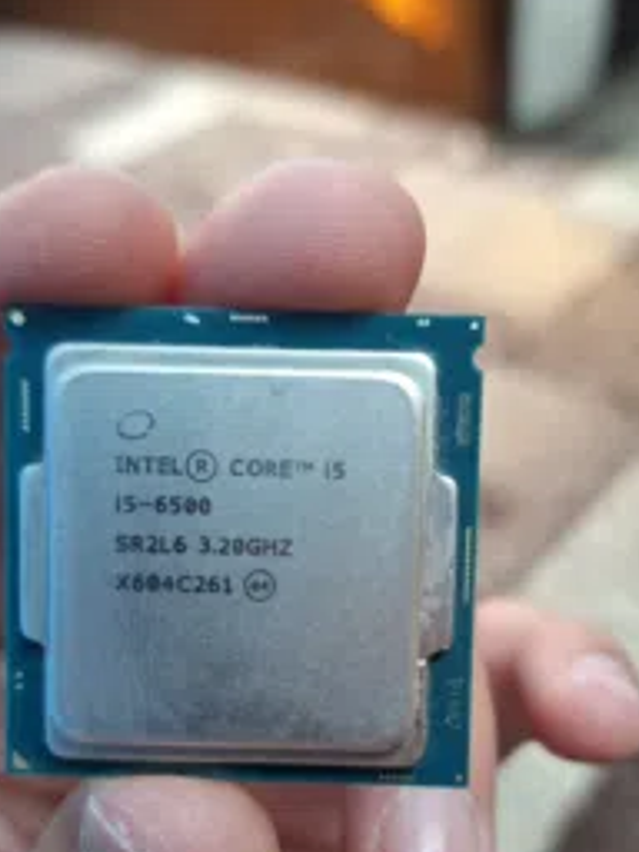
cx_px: 339
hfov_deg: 39.6
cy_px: 582
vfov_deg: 50.2
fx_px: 886
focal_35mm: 36
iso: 320
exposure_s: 1/33
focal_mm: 5.54
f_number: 1.8
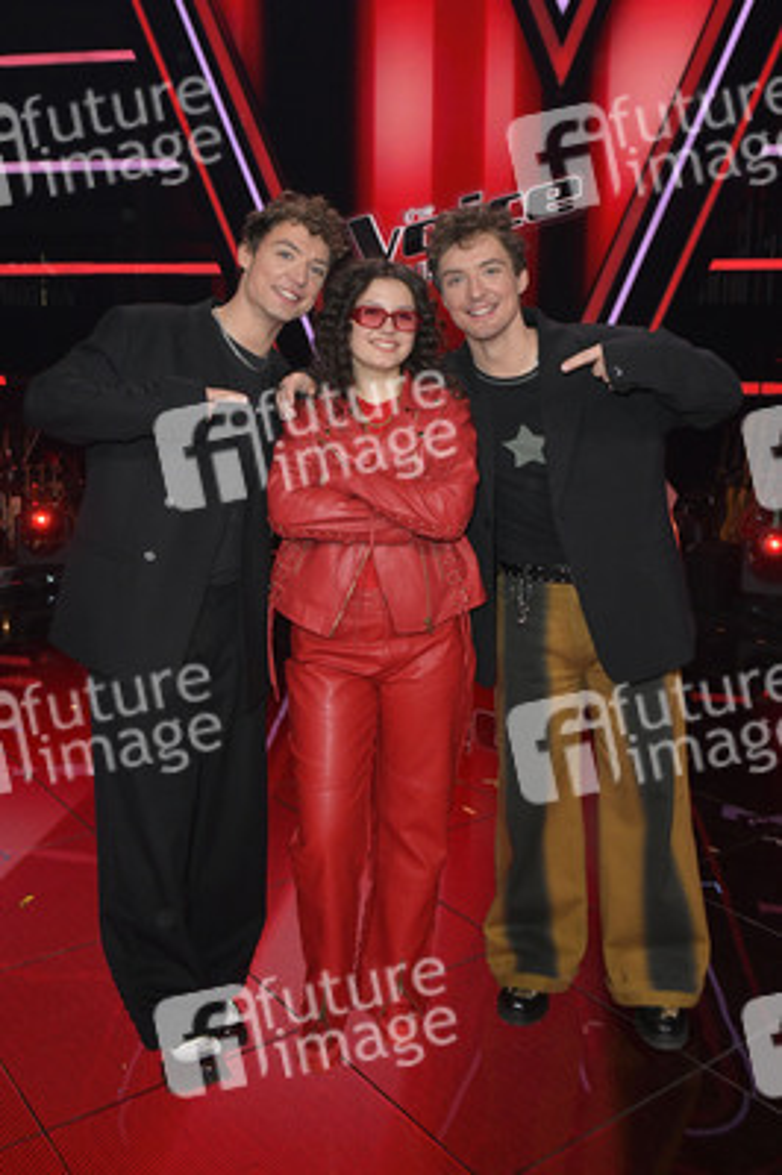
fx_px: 1012
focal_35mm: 31
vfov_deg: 60.3
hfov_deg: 42.3
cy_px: 588
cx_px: 391
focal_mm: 31
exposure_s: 1/200
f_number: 7.1
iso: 2500
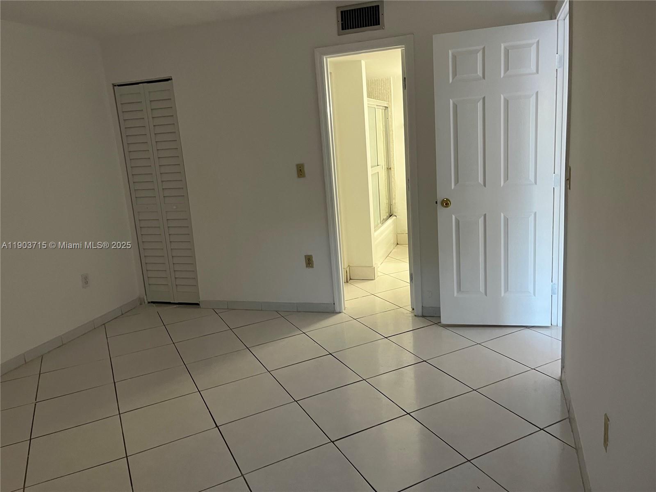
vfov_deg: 53.1
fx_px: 493
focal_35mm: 26
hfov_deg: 67.3
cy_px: 246
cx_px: 328
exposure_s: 1/60
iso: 160
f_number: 1.6
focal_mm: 5.1
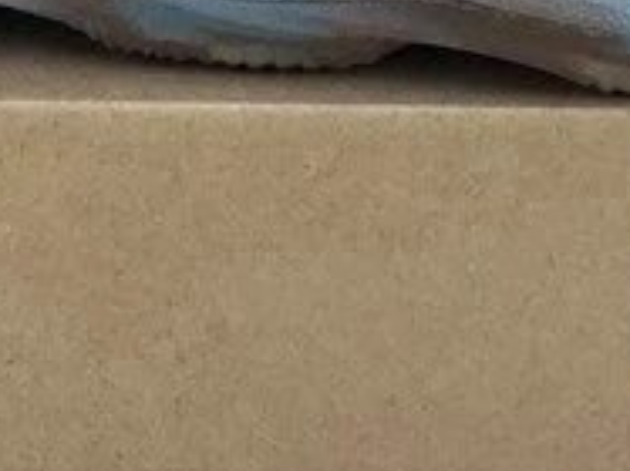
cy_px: -66
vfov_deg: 9.8
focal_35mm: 149
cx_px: 310
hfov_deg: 13.3
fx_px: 2710
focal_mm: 3.3
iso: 25
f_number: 2.4
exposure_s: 1/382
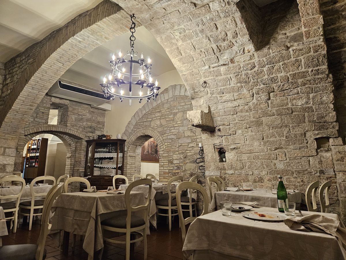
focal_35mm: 23
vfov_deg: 58.9
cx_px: 173
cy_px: 130
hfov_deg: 73.9
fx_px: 230
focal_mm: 5.4
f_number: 1.8
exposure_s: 1/100
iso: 400
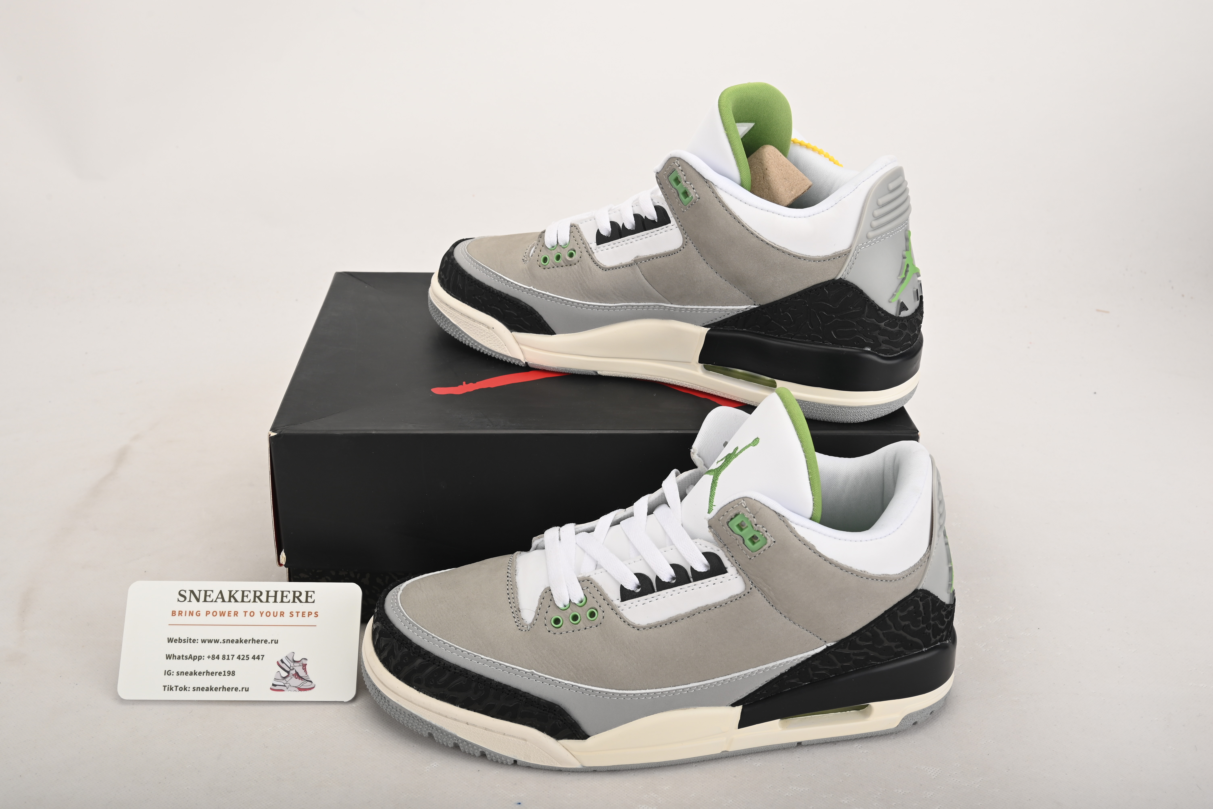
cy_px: 404
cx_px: 606
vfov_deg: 36.0
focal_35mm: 37
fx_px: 1247
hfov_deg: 51.9
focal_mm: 37
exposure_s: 1/200
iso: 100
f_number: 13
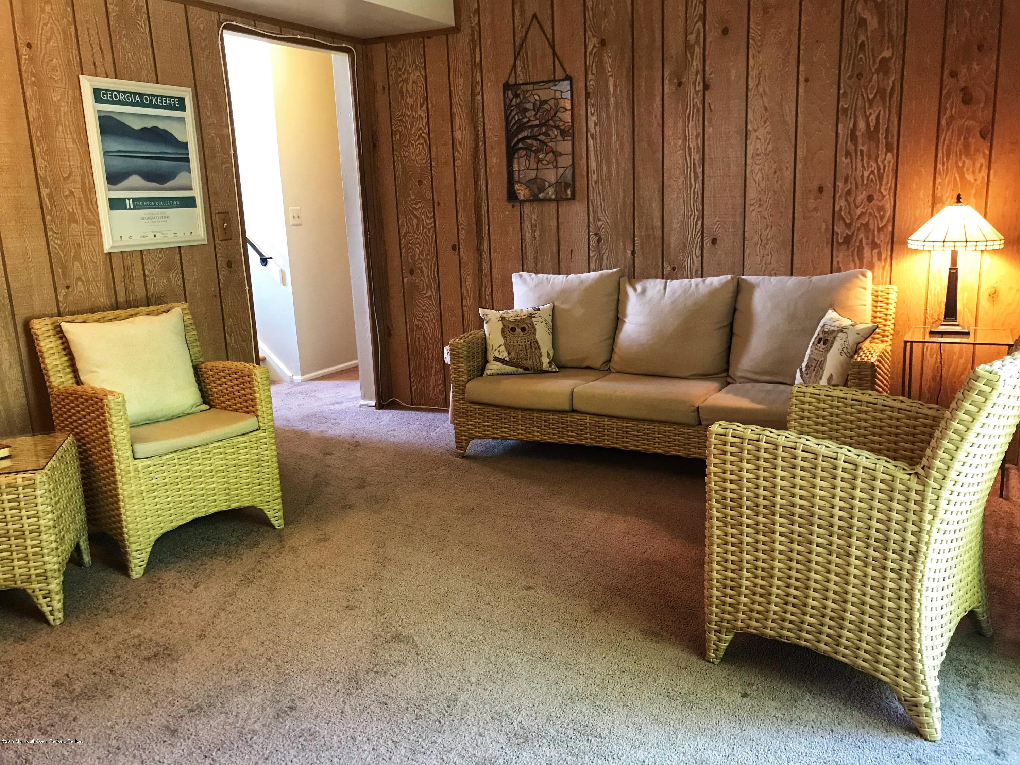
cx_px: 510
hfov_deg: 63.4
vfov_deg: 49.7
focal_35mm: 28
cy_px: 382
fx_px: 825
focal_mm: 3.99
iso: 80
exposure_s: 1/15
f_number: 1.8
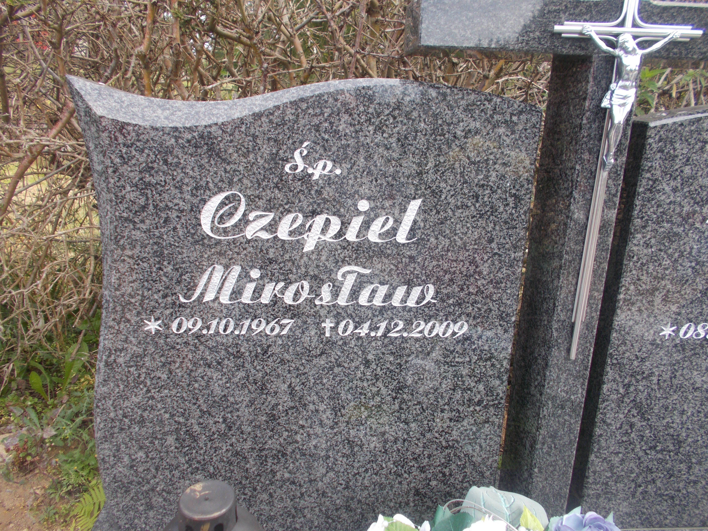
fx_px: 532
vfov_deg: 53.1
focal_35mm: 26
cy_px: 266
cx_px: 354
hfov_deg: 67.3
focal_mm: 4.6
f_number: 3.2
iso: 80
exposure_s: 1/100
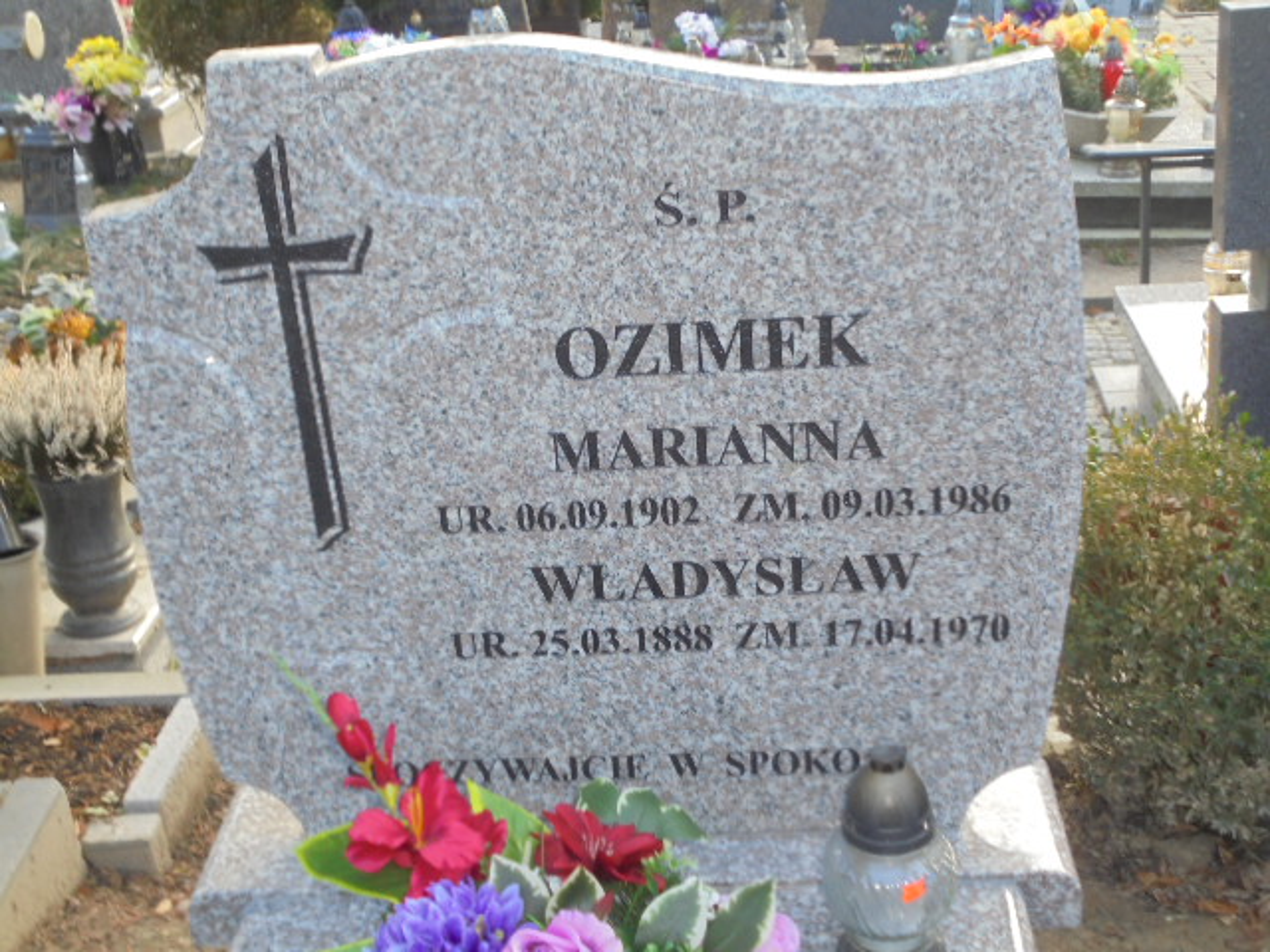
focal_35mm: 49
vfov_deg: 29.7
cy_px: 476
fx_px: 1798
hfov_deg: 38.9
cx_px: 635
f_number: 4.8
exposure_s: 1/30
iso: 160
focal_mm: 8.9
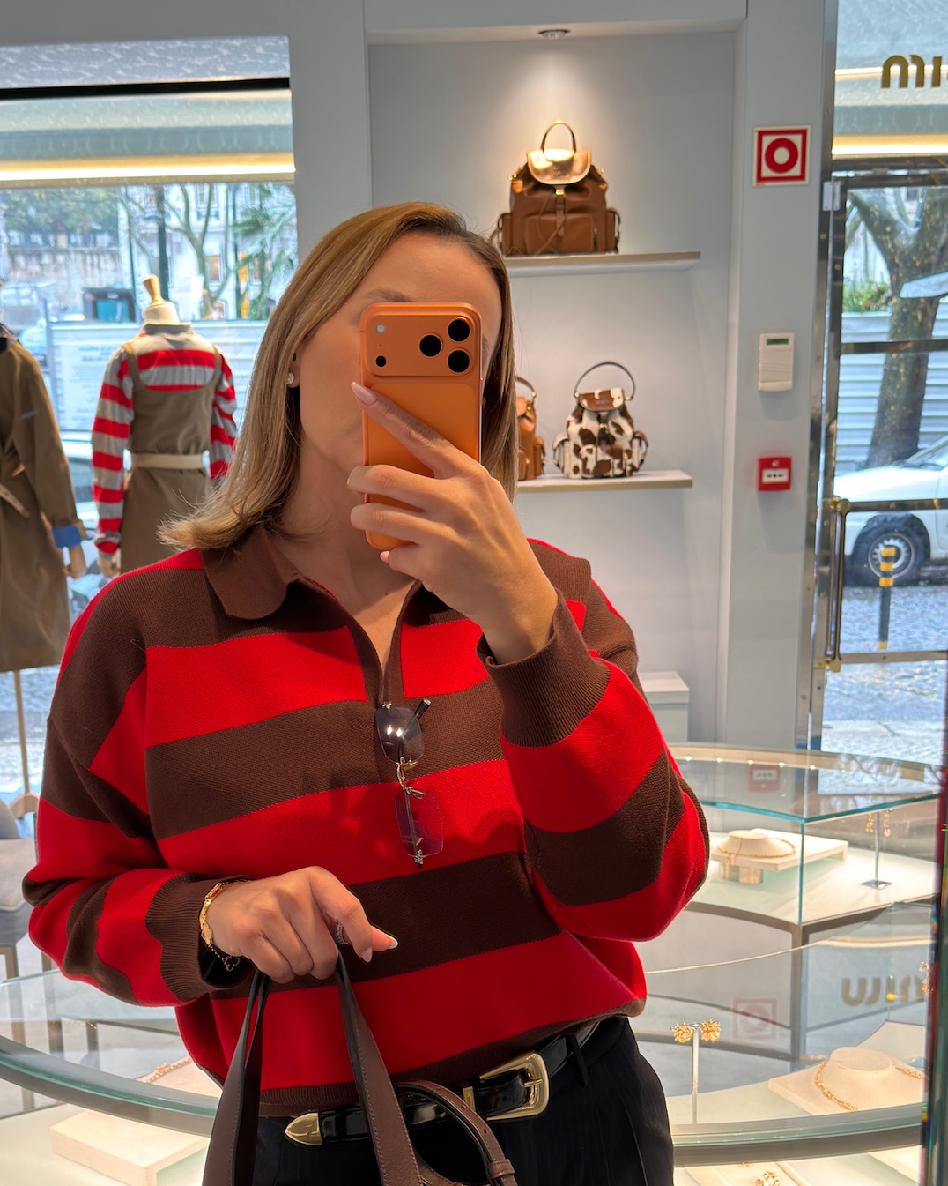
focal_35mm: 52
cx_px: 390
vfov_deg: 35.3
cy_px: 863
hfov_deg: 29.1
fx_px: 1824
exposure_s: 1/100
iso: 80
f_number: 1.78
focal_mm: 6.76
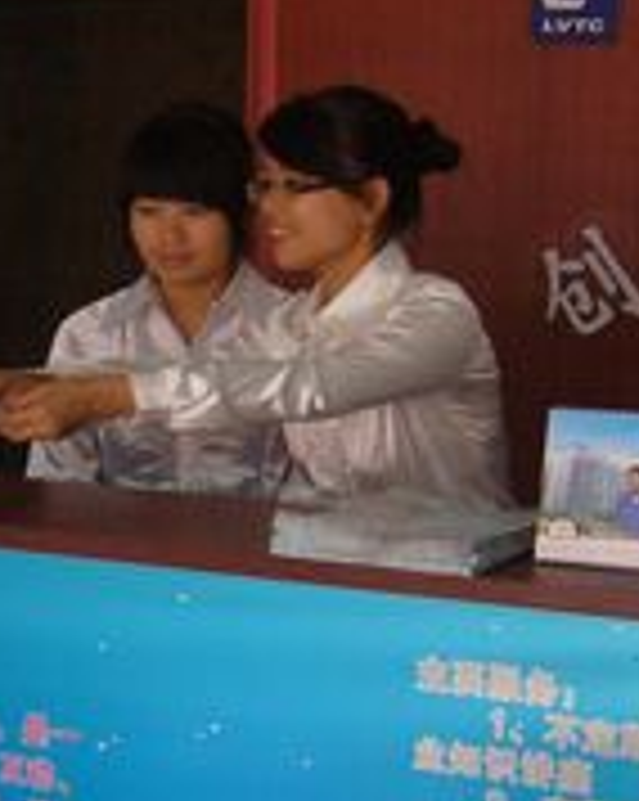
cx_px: 144
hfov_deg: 15.9
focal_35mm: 96
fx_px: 2273
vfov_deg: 20.0
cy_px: 461
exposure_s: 1/100
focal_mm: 5.8
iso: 200
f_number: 2.8
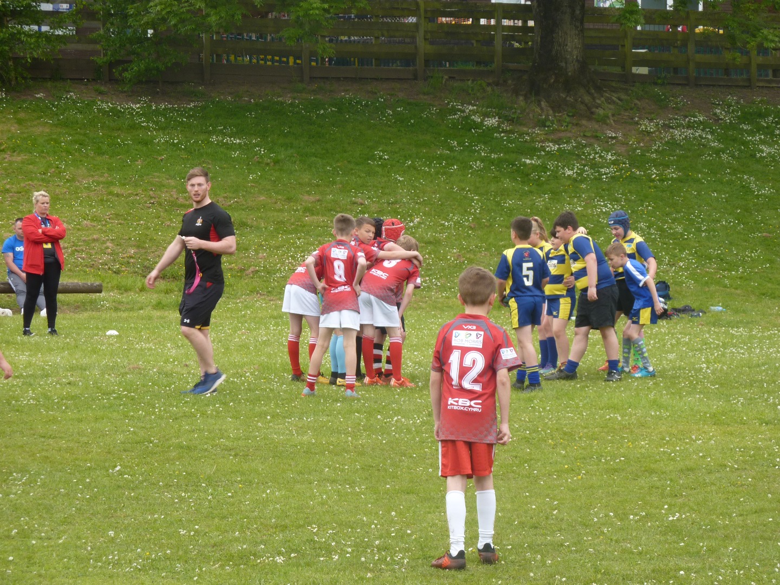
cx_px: 390
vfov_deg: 10.8
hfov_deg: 14.4
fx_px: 3087
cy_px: 292
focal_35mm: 137
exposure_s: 1/125
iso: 80
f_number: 4.5
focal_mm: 22.5
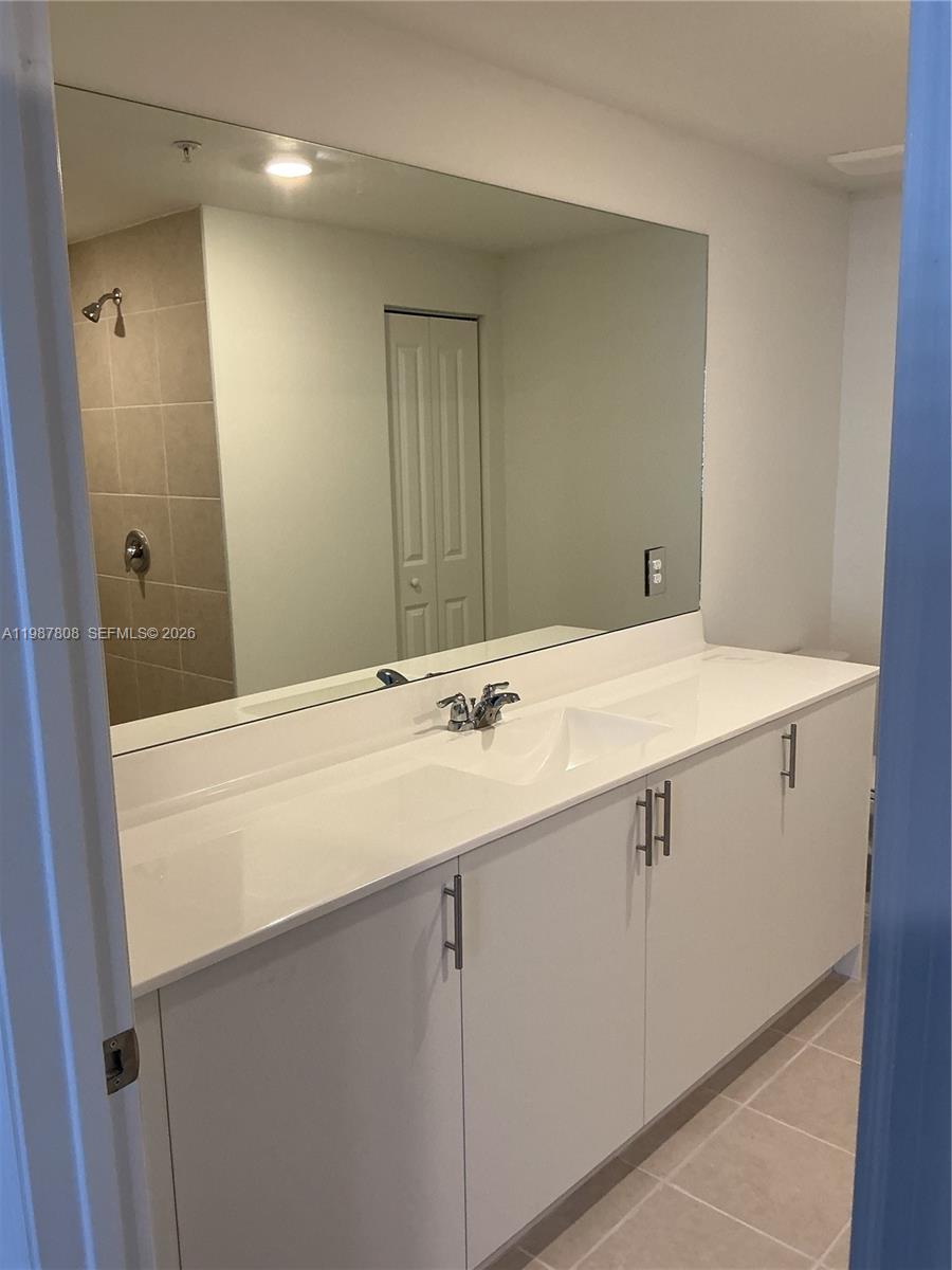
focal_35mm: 29
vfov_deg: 61.7
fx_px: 1063
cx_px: 476
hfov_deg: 48.2
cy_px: 635
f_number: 1.8
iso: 64
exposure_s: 1/60
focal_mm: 3
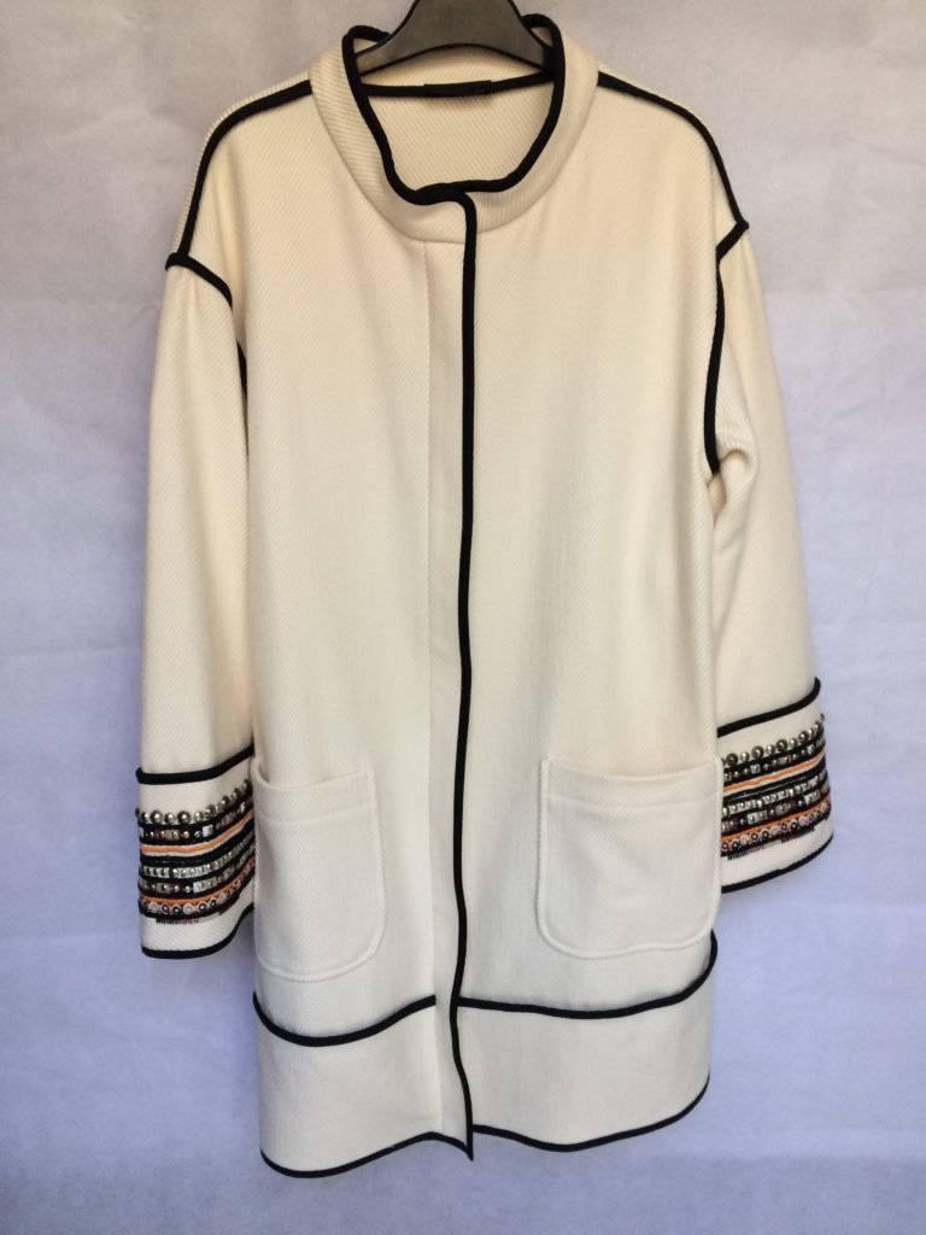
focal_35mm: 29
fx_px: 1034
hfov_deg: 48.2
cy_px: 618
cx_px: 463
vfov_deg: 61.7
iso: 64
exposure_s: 1/33
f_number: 2.2
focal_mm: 4.15
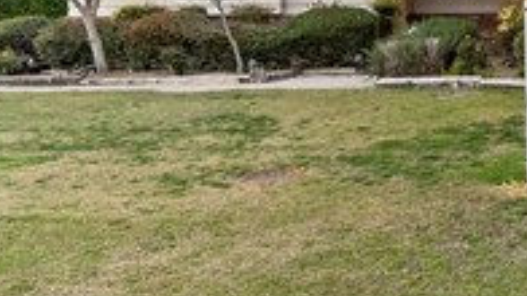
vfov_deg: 23.8
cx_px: 694
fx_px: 670
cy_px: -1
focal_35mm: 48
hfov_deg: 32.0
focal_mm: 14
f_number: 2.8
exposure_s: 1/160
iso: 2500
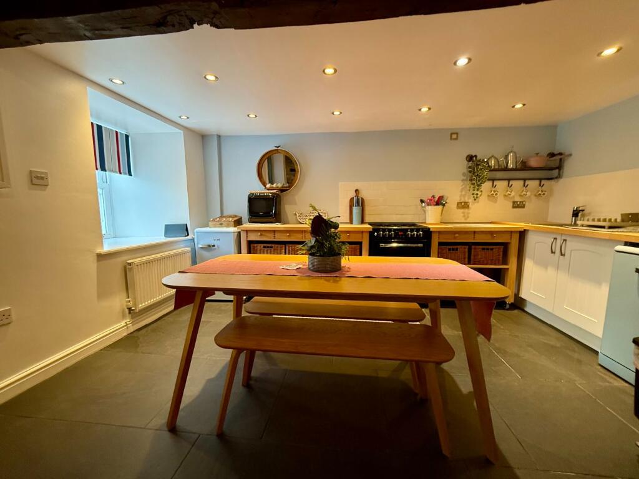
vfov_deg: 85.7
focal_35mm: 14
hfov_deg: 102.1
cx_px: 320
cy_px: 240
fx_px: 258
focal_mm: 2.22
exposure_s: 1/50
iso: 250
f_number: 2.2
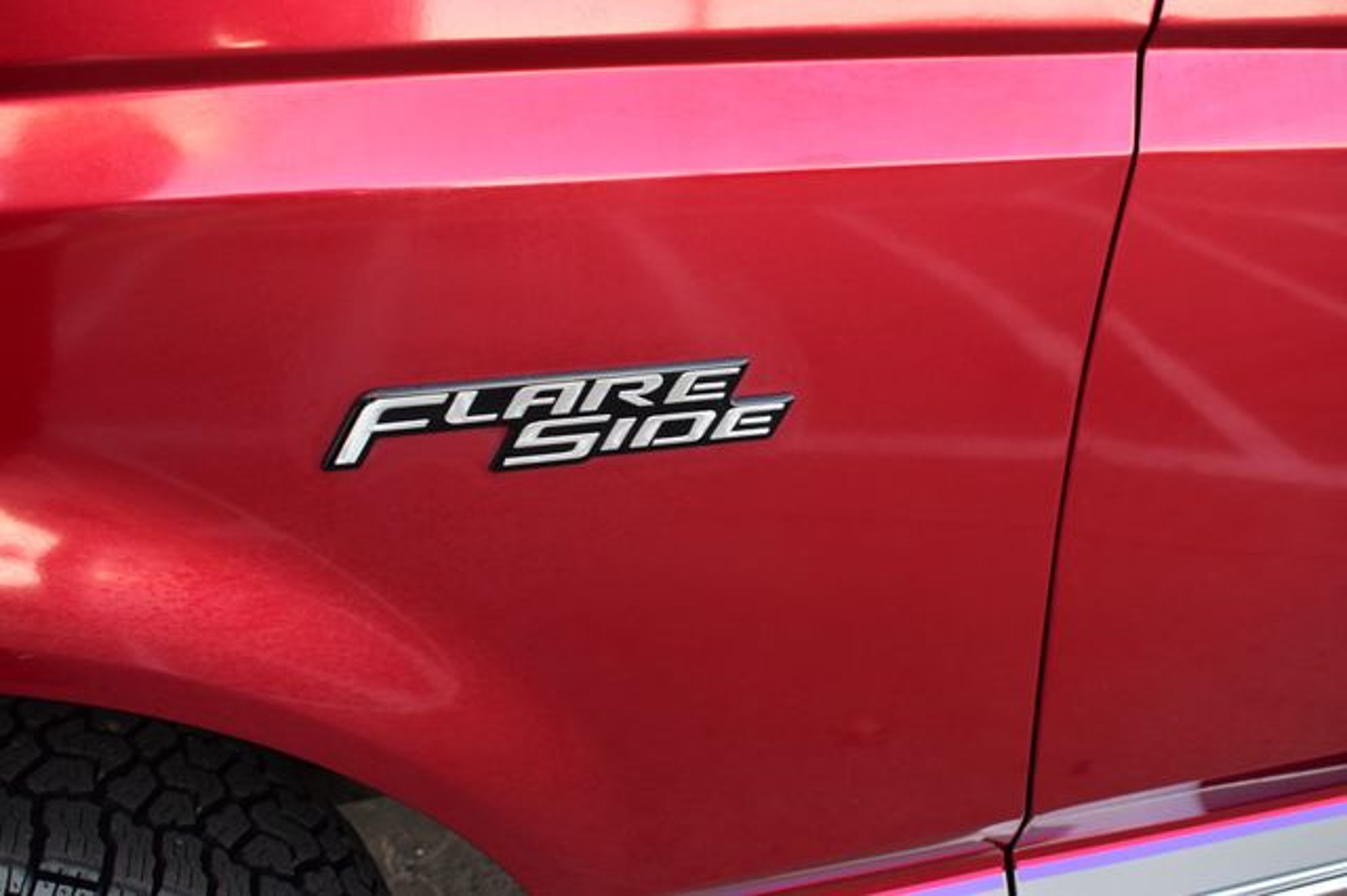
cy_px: 448
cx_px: 674
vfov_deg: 36.8
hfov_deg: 53.2
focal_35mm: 36
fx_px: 1346
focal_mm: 24
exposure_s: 1/20
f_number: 6.3
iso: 400
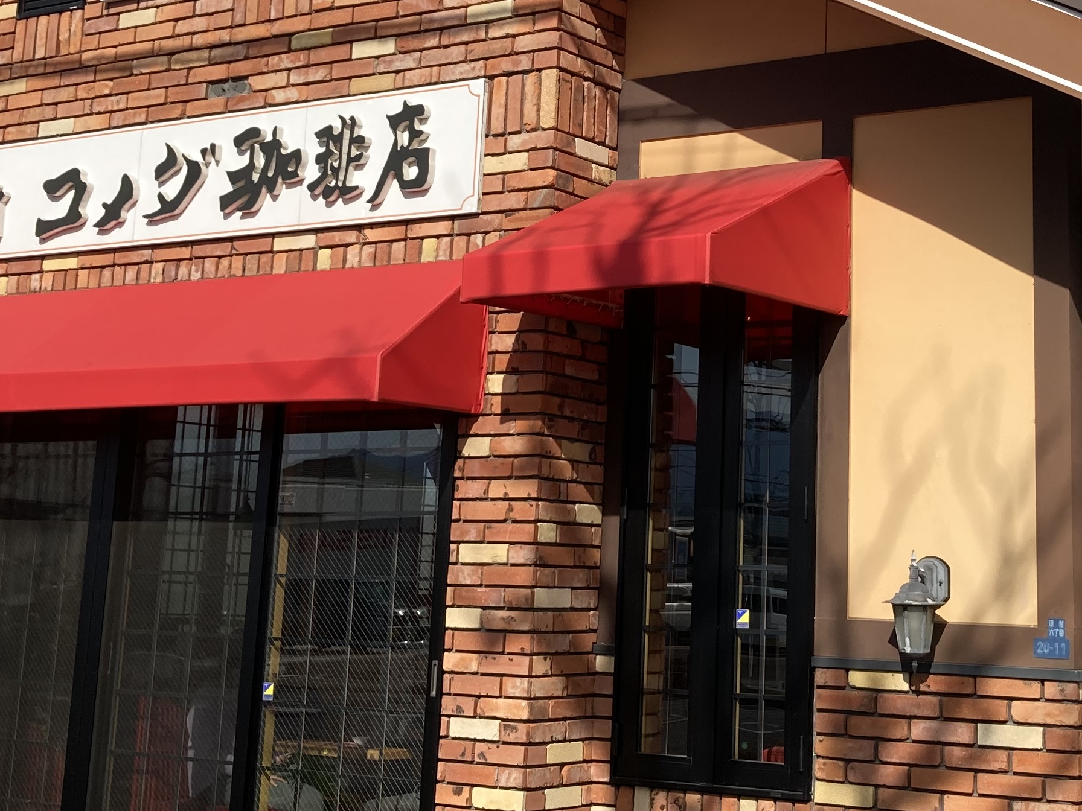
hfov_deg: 30.5
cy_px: 192
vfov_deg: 23.0
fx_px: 1969
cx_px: 702
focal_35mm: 63
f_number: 1.8
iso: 20
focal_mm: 3.99
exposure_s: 1/2024
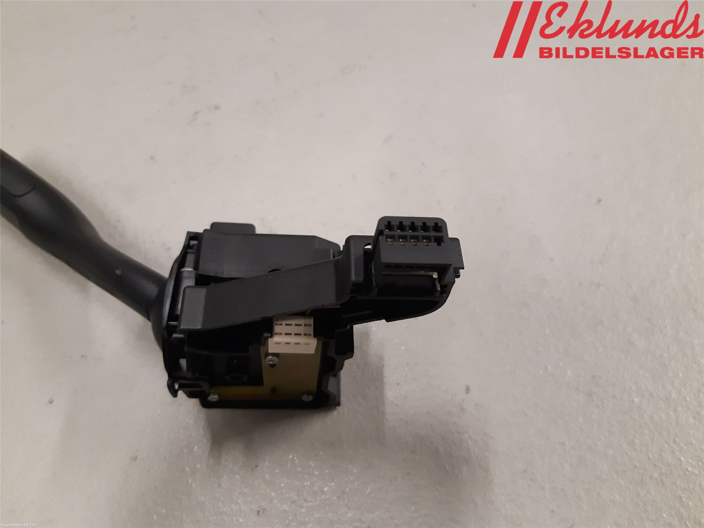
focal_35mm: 26
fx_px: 529
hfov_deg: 67.3
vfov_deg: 53.1
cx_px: 352
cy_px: 264
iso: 200
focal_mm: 3.93
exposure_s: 1/50
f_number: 1.7
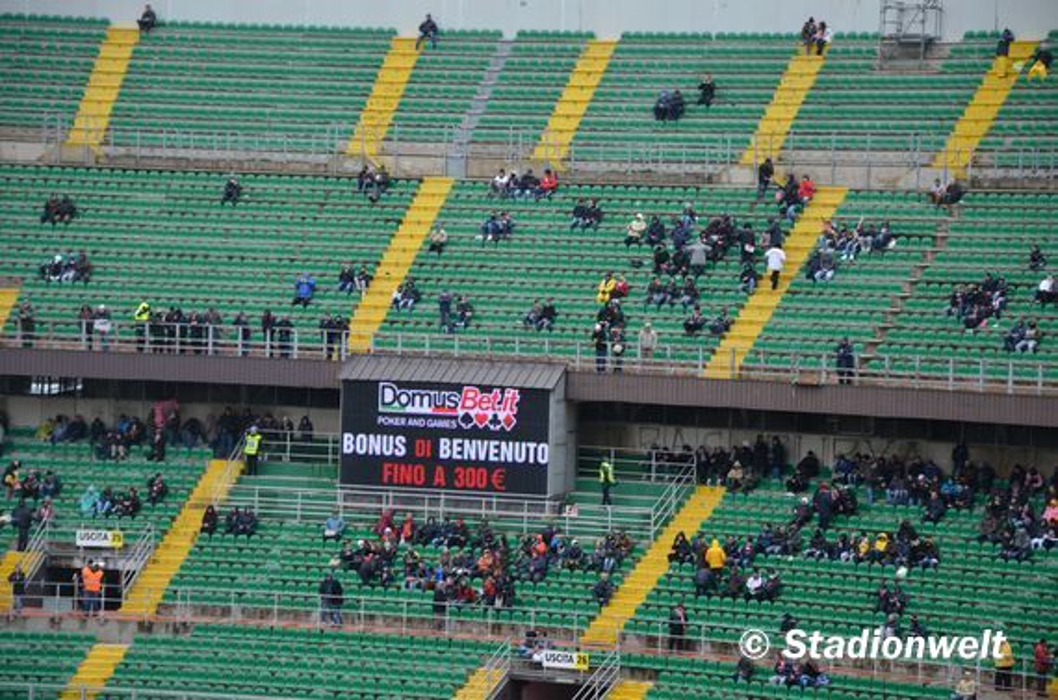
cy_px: 350
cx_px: 529
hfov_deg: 13.1
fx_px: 4617
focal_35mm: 158
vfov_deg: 8.7
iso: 200
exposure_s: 1/160
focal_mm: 105
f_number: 6.3
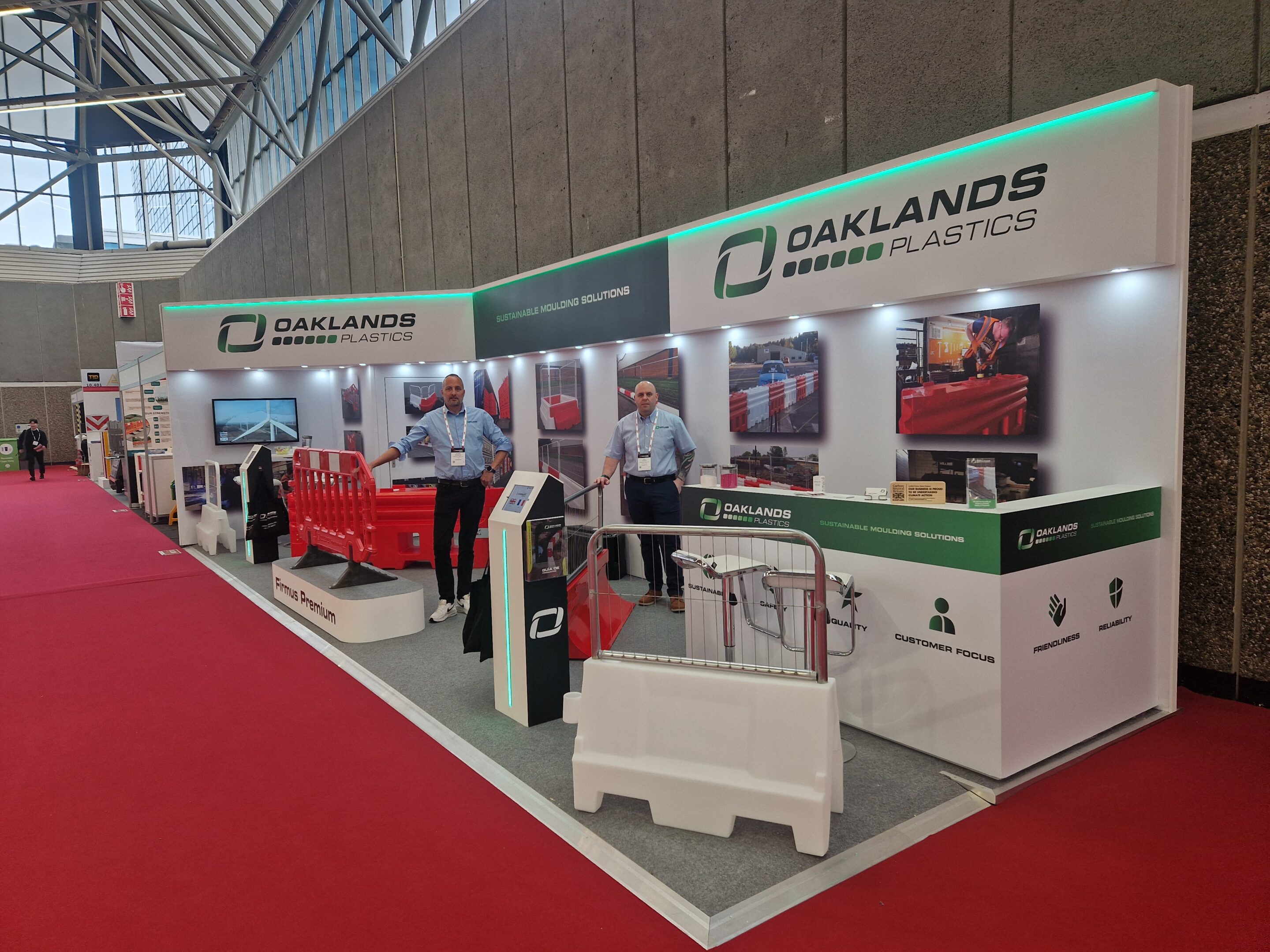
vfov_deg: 58.9
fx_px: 844
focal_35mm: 23
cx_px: 635
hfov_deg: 73.9
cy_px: 476
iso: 50
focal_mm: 5.4
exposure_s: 1/100
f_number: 1.8
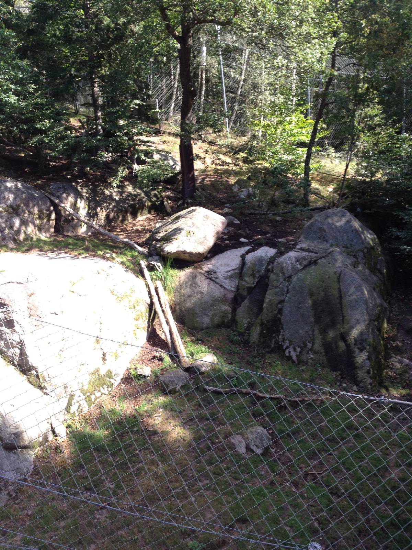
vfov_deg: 52.6
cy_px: 275
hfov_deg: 40.7
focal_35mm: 35
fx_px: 555
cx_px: 206
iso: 50
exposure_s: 1/200
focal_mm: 4.28
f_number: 2.4
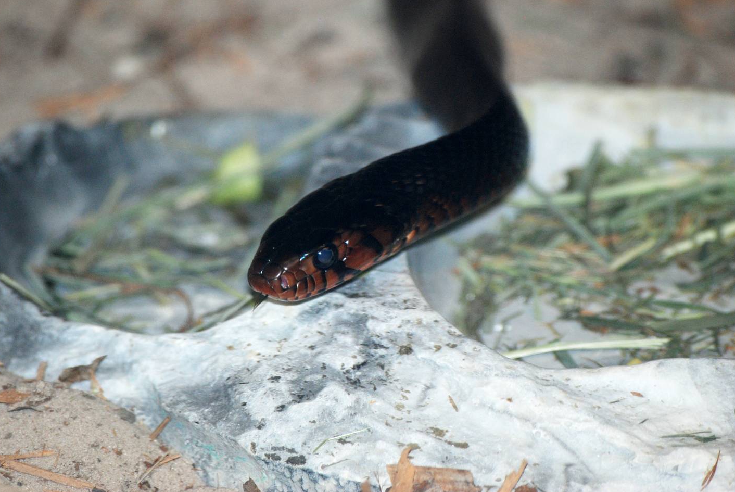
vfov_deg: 3.7
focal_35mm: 374
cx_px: 343
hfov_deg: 5.5
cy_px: 217
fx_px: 7644
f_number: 5.3
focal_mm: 220
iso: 400
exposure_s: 1/60
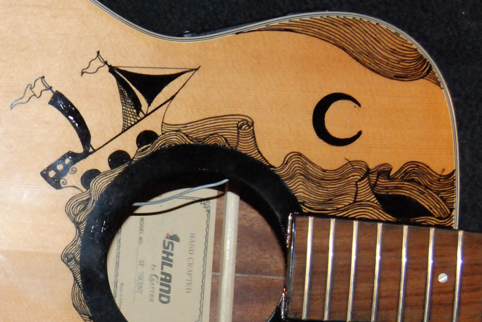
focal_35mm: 39
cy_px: 161
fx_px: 523
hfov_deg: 49.5
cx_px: 241
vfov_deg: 34.3
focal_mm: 26
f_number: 5.6
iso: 1600
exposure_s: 1/60
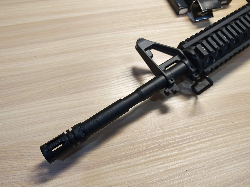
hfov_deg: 69.4
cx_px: 124
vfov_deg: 54.9
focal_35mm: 25
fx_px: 181
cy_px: 94
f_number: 2
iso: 200
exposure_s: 1/100
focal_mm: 6.83
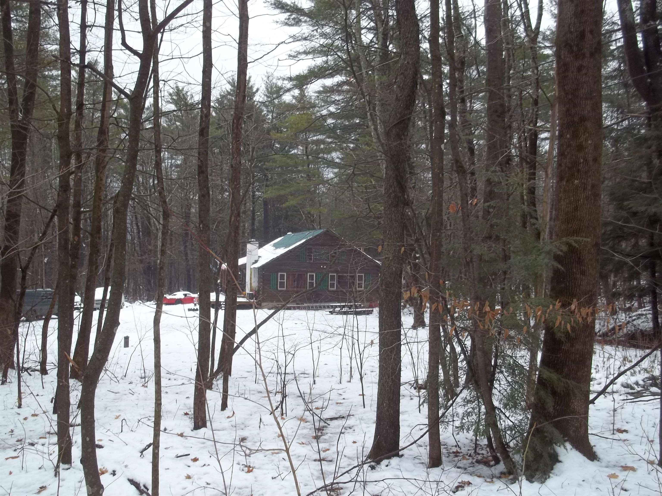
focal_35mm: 33
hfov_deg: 55.4
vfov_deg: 42.9
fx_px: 631
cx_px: 331
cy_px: 248
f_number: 3.3
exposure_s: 1/100
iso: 64
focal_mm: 5.9
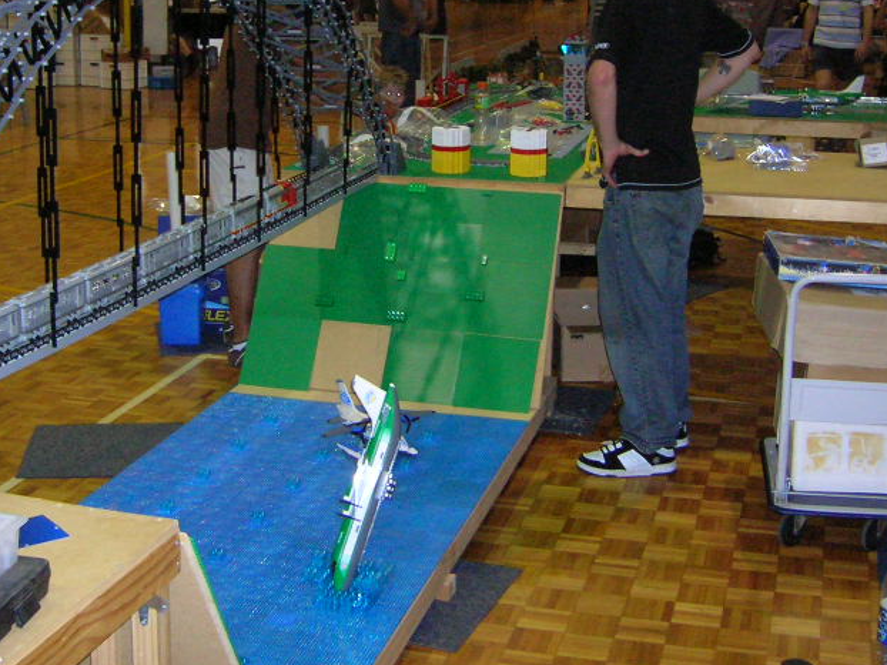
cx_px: 375
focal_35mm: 56
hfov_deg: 34.3
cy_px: 154
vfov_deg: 25.7
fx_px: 1434
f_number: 2.9
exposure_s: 1/60.1
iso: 200
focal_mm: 5.7
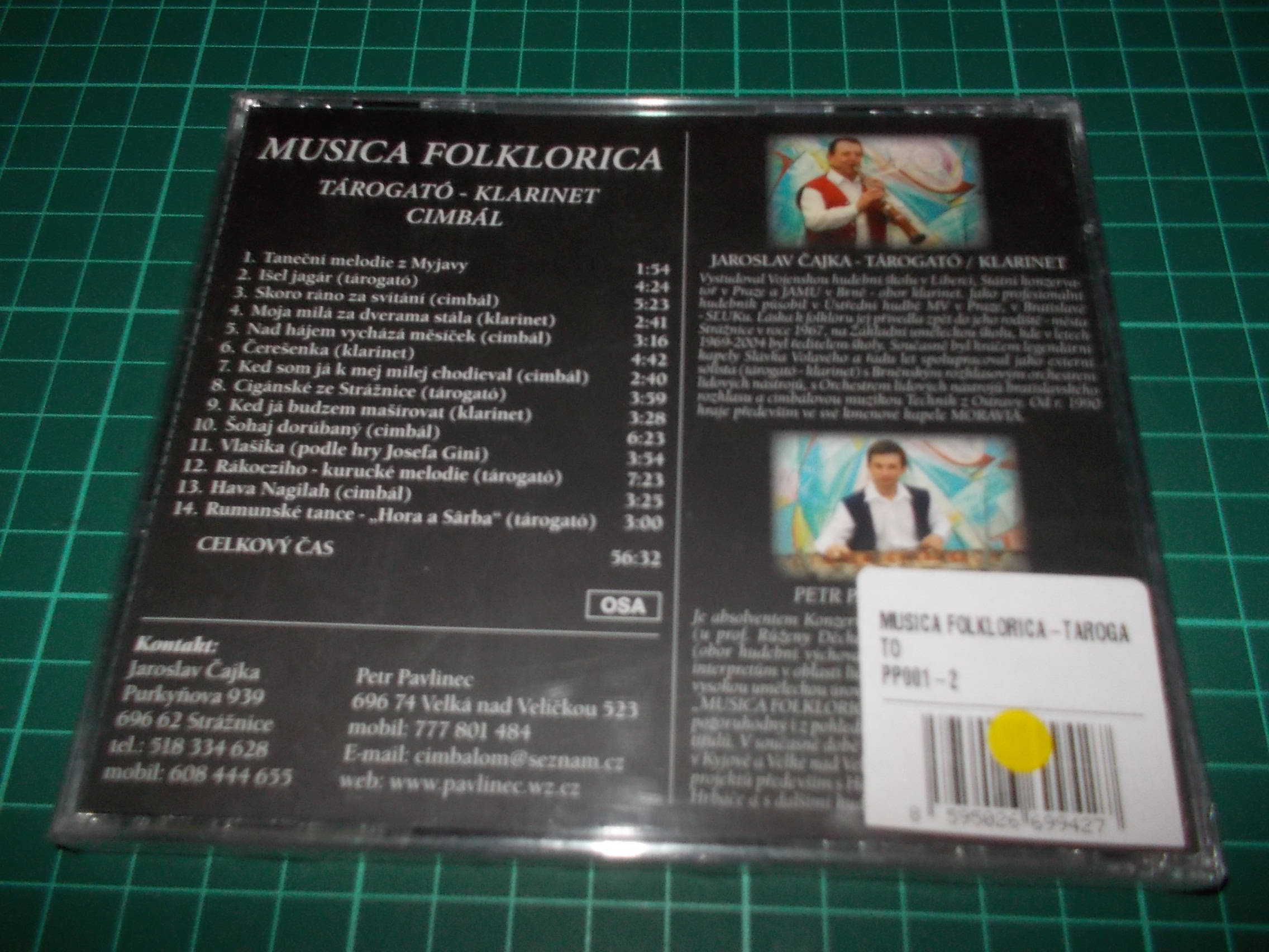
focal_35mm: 29
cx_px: 634
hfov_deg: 61.7
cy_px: 476
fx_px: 1063
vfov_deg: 48.2
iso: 200
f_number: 3.3
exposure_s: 1/30
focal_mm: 4.1
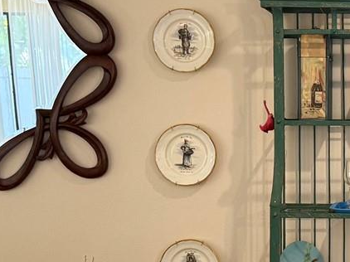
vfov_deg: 16.2
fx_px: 920
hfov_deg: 20.5
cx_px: 393
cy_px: 163
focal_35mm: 91
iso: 400
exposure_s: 1/60
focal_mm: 6.76
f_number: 1.78
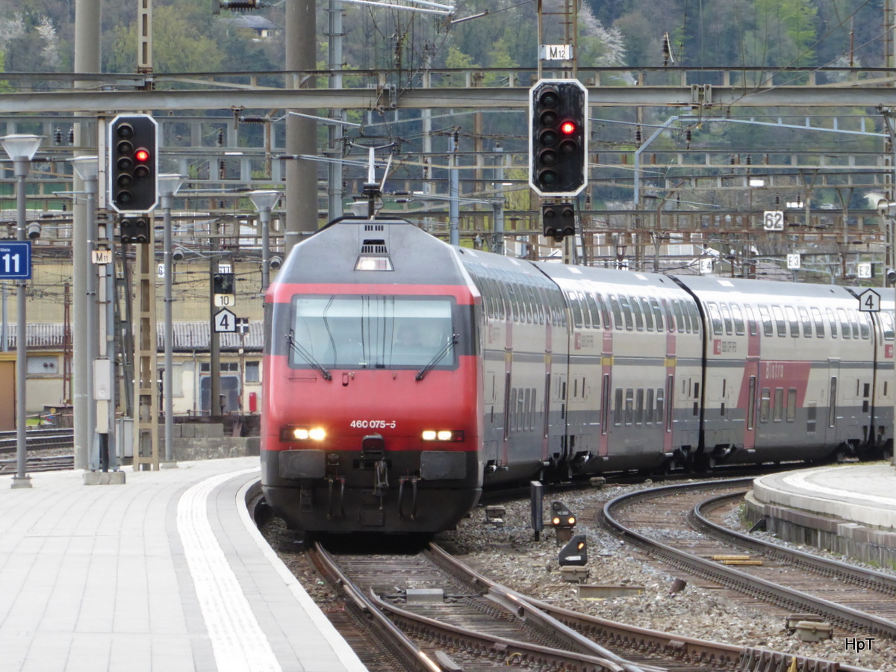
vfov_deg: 3.3
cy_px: 336
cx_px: 448
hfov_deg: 4.5
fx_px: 11492
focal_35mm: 444
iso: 500
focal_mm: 71.7
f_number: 6
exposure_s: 1/200
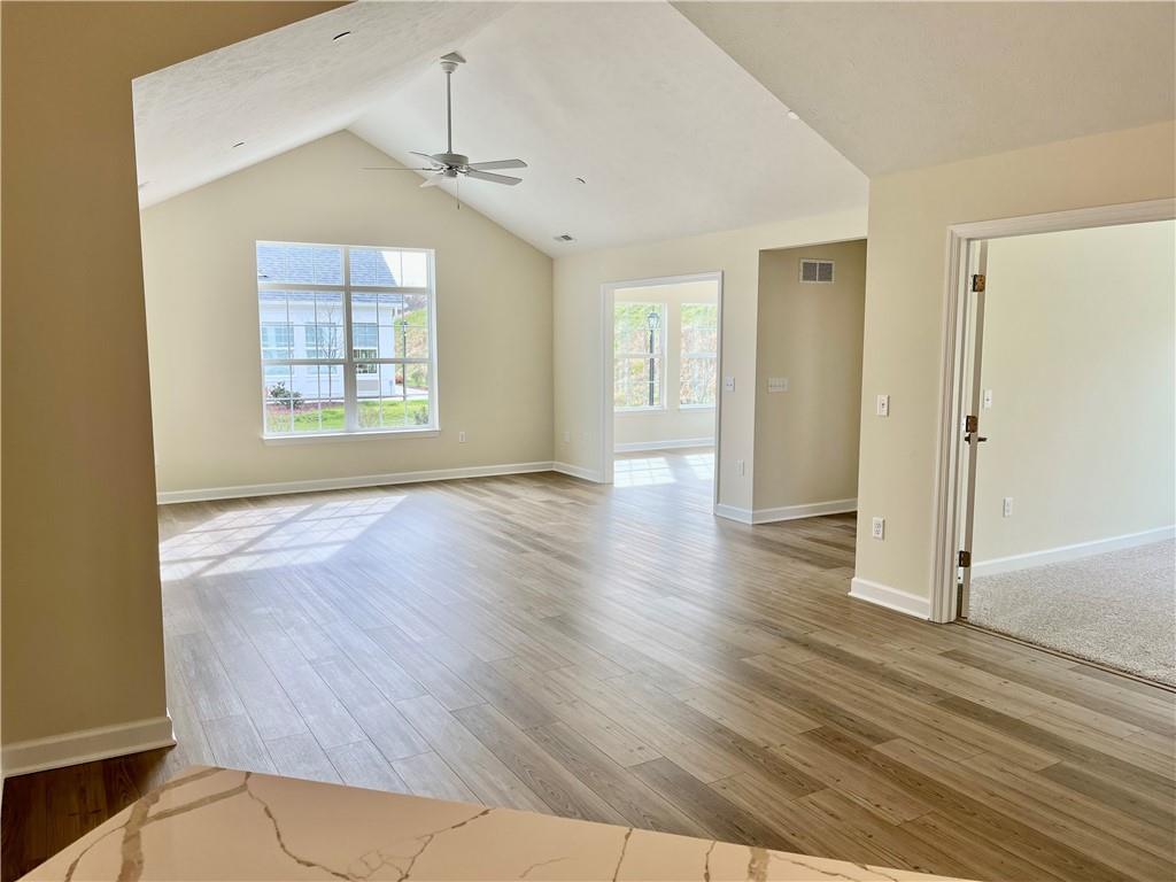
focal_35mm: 26
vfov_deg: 53.1
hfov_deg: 67.3
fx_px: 883
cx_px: 588
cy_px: 441
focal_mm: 5.1
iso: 50
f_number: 1.6
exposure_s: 1/333
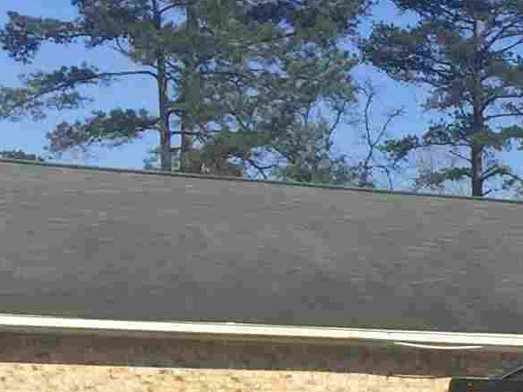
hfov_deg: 10.4
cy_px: 584
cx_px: 1266
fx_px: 2463
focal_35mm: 163
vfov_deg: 8.9
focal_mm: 4.15
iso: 32
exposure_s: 1/1980
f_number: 2.2
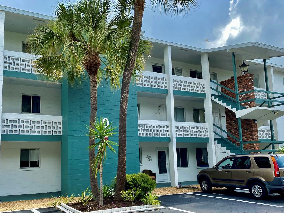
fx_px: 279
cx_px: 121
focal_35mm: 34
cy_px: 122
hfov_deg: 53.8
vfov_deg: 41.7
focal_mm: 4.25
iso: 32
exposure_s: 1/1300
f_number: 1.8
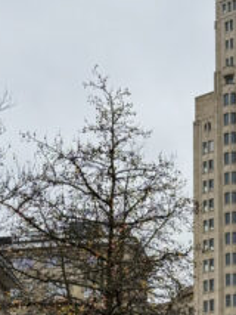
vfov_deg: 15.5
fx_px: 1144
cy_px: 244
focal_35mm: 126
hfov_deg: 11.5
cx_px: 288
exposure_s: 1/527
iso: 64
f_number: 1.78
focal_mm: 6.76
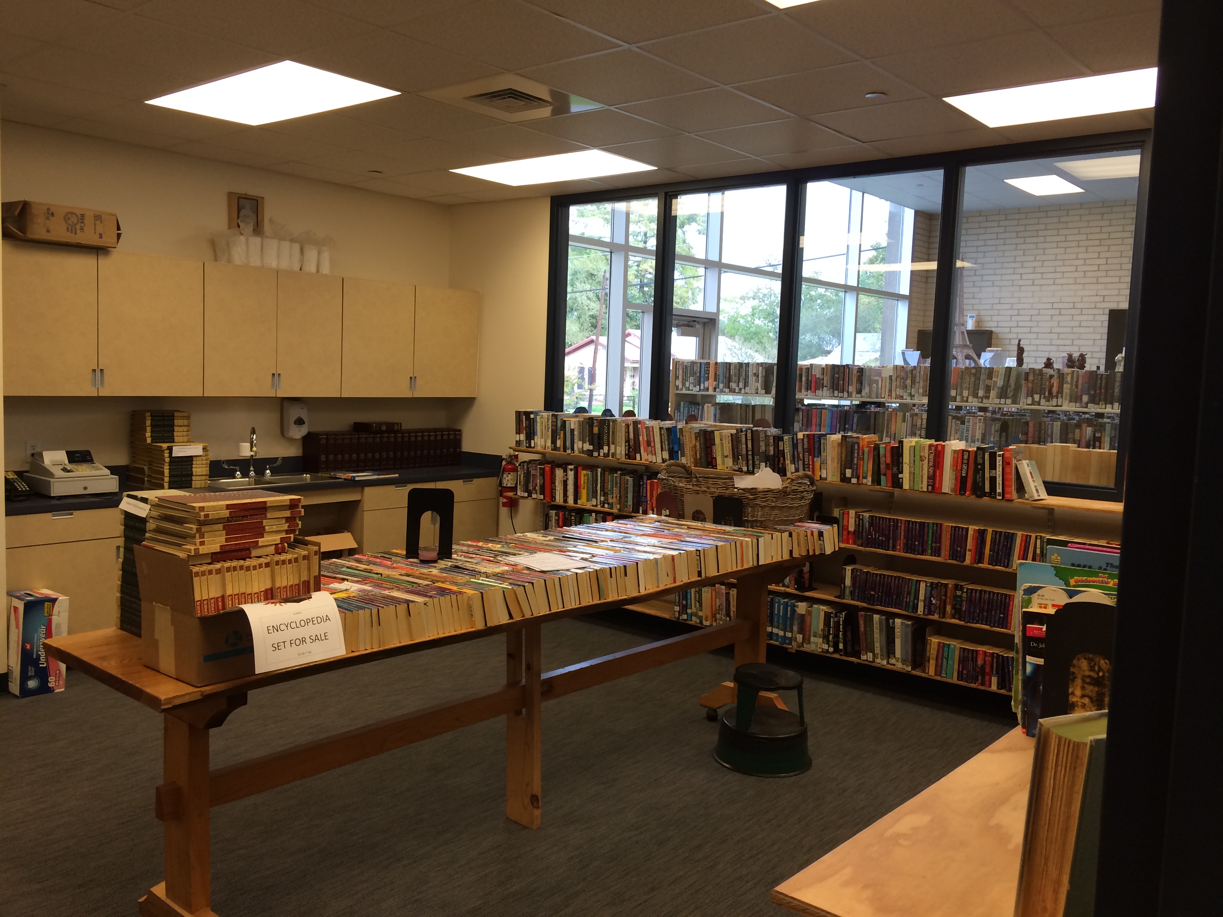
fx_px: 1060
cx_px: 612
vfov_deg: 46.8
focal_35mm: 30
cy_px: 458
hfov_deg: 60.0
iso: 40
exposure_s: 1/40
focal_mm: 4.12
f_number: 2.2
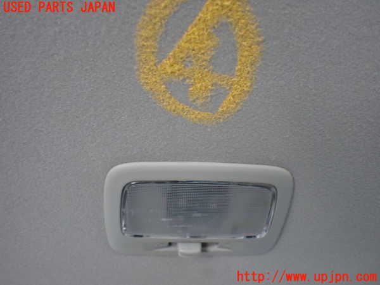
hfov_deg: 60.0
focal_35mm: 30
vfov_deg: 46.8
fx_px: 329
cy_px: 142
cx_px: 190
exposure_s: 1/40
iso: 800
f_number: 2.3
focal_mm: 5.4
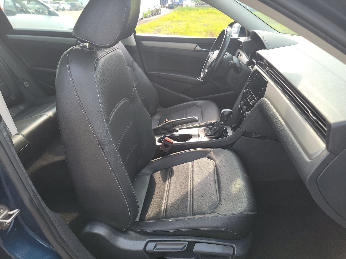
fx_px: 240
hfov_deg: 71.6
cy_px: 130
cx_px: 173
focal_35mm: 24
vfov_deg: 56.8
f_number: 1.8
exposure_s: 1/119
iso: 55
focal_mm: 6.7
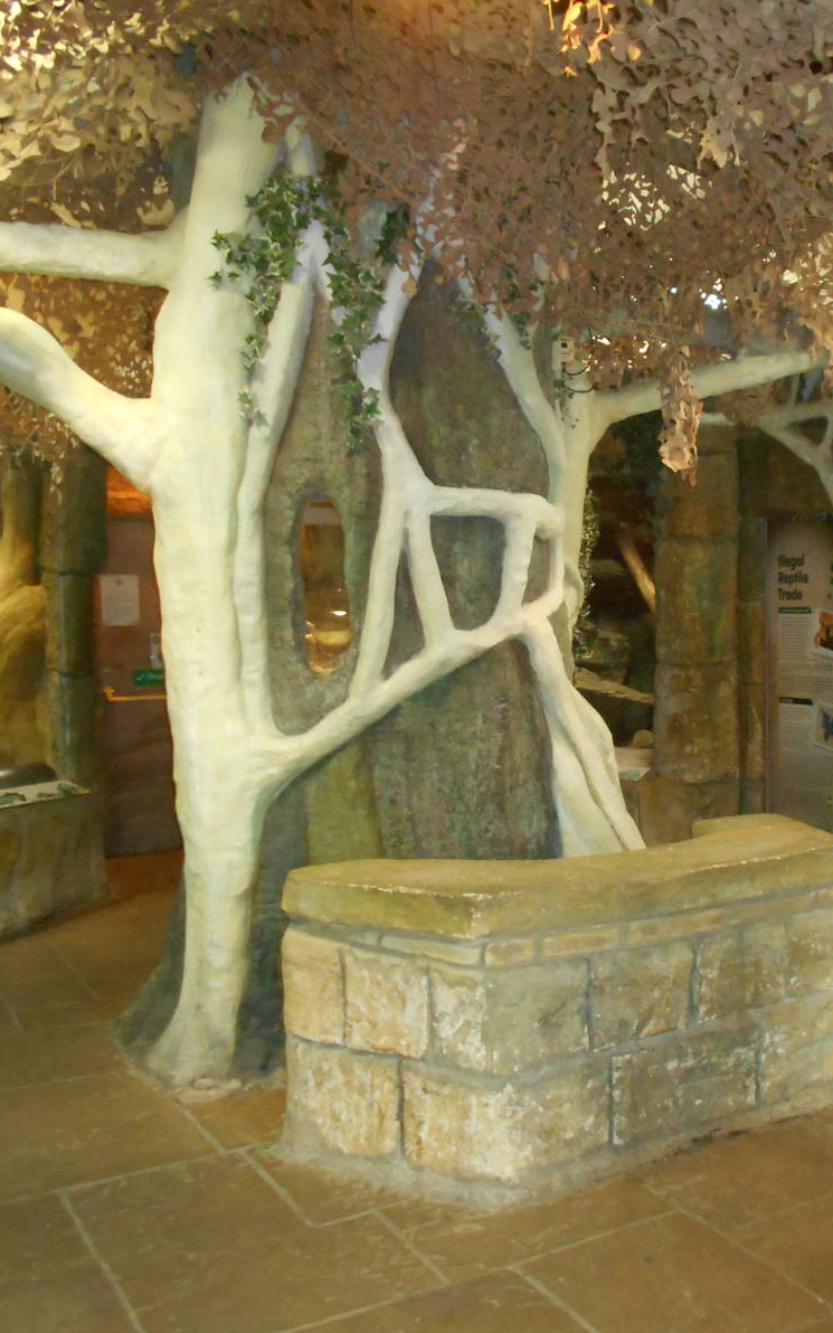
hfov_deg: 32.7
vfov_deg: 52.7
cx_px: 754
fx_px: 1344
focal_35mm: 37
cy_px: 670
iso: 640
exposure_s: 1/25
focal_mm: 4.6
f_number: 3.2
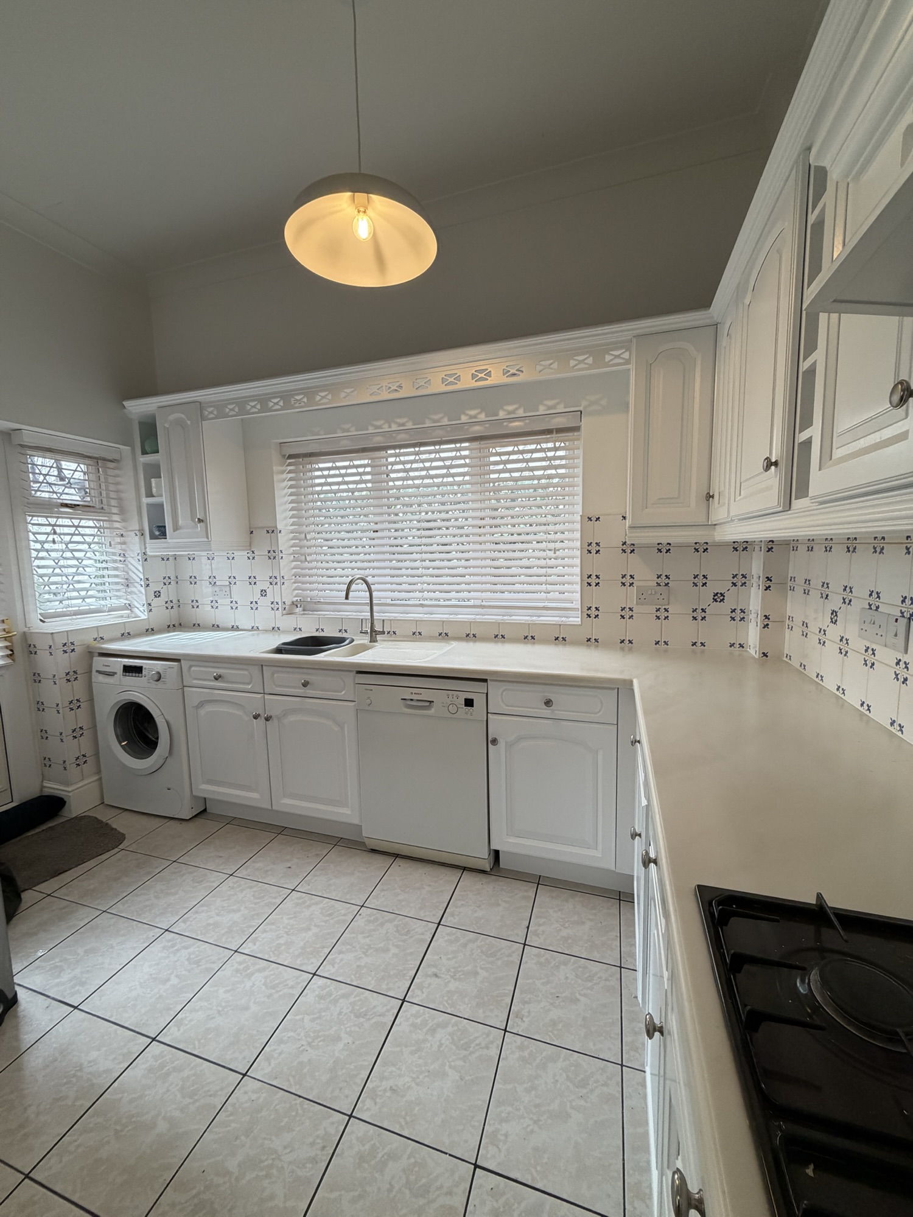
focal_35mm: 14
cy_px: 608
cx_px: 456
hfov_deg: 85.7
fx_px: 492
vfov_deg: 102.1
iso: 160
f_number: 2.2
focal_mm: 2.22
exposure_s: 1/100
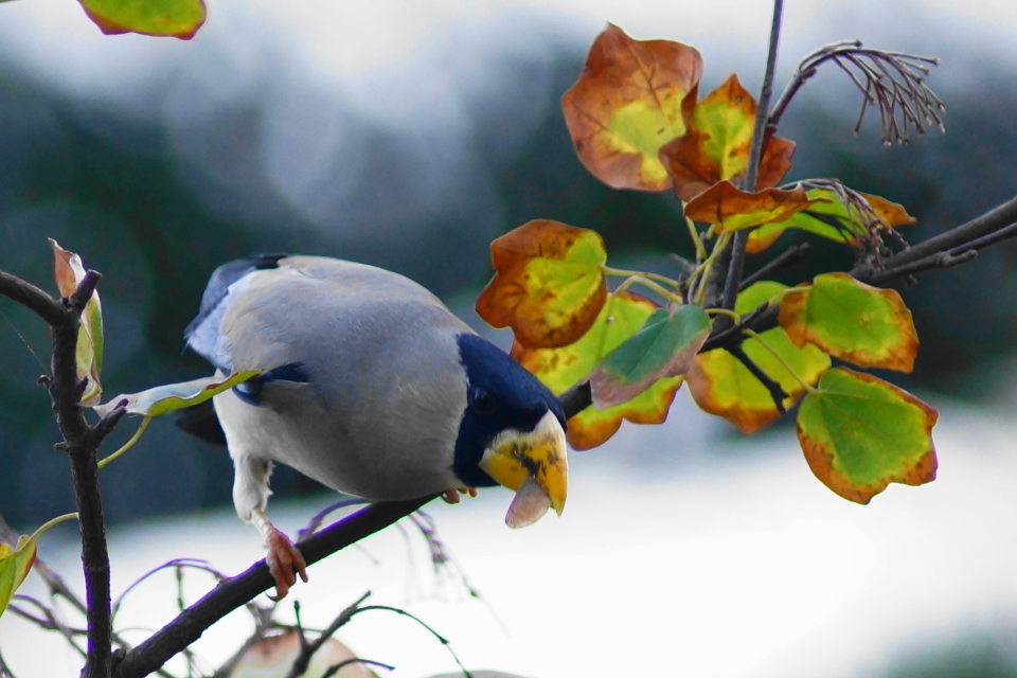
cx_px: 508
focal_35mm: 450
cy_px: 339
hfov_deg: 4.6
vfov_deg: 3.1
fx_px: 12712
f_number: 3.2
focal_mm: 300
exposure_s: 1/400
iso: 400
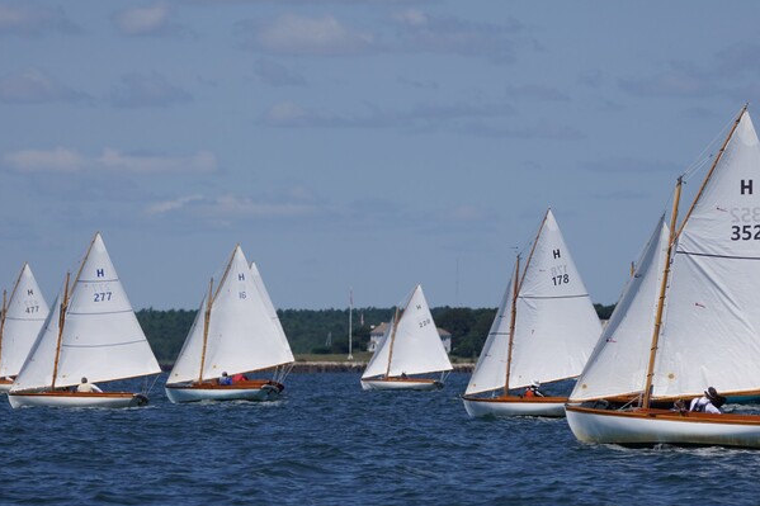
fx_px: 9560
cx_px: 415
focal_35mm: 453
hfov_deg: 4.6
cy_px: 254
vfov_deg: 3.0
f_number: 5.6
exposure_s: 1/1600
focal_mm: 226
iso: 125
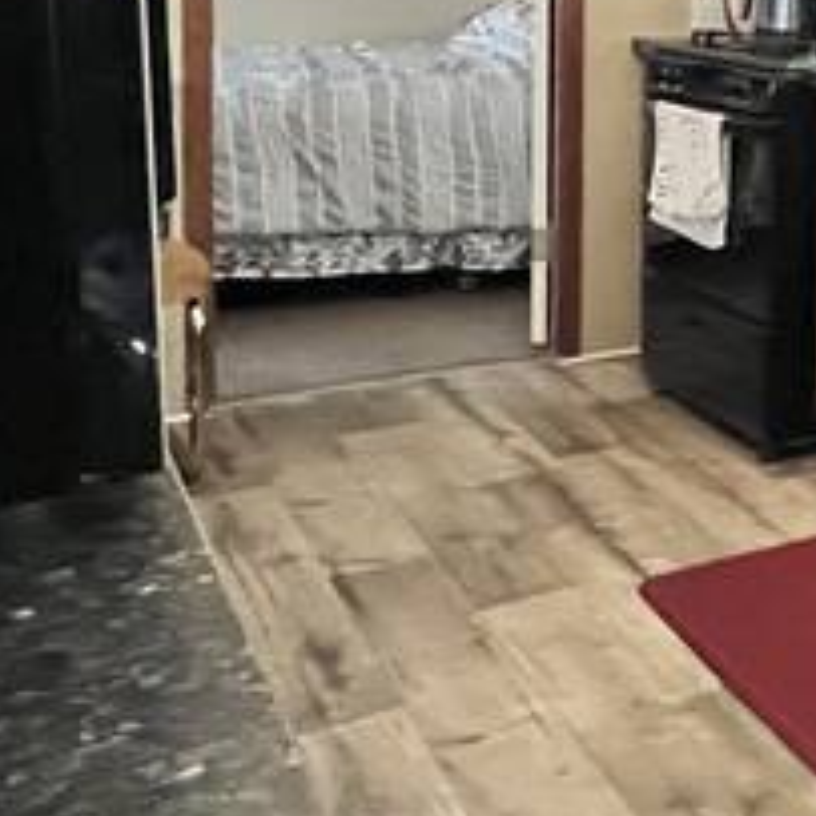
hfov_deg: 23.0
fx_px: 1360
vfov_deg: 31.7
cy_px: 74
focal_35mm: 51
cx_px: 1375
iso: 800
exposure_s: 1/60
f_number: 1.8
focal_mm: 1.57
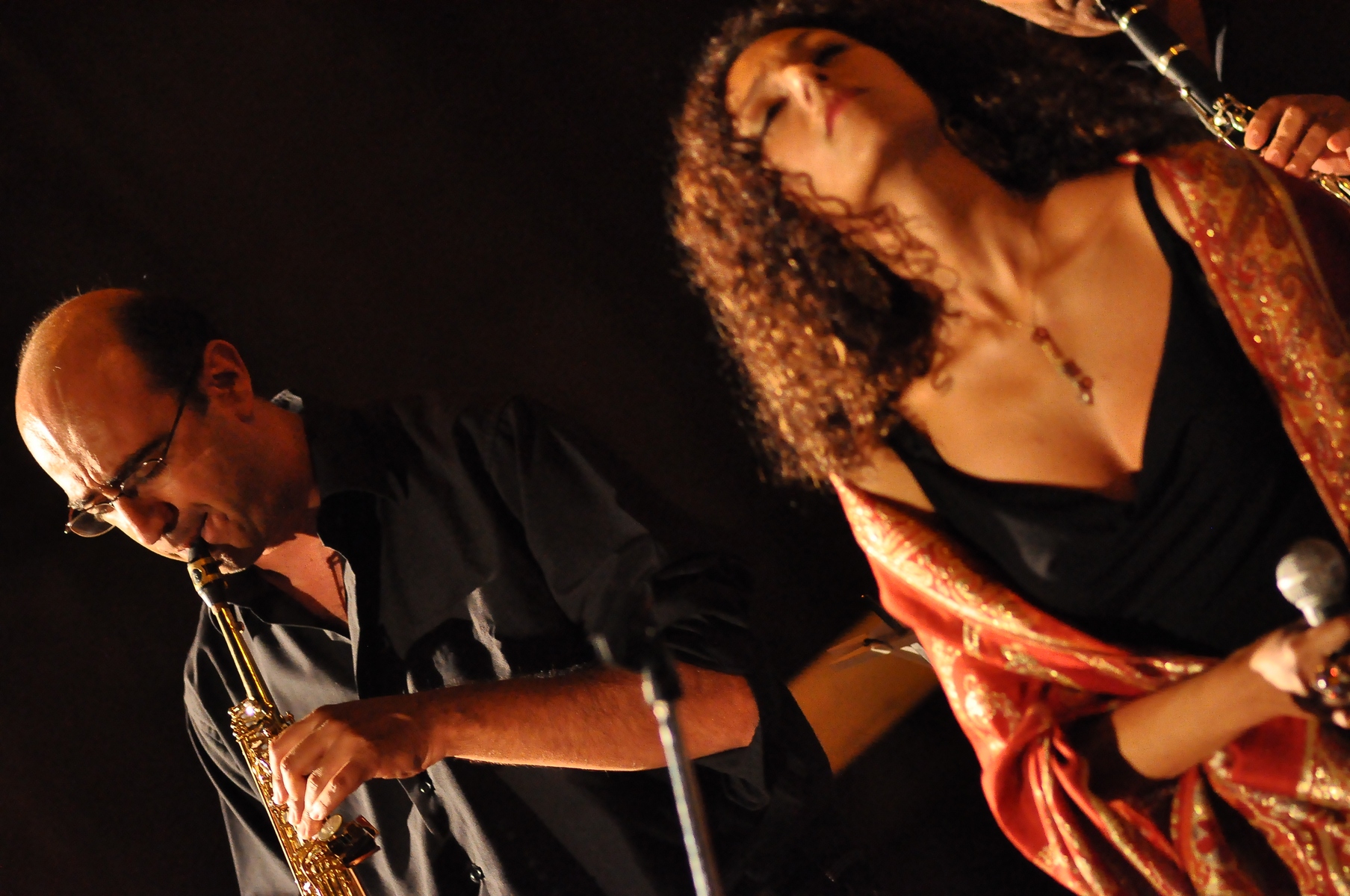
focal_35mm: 270
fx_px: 10112
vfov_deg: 5.1
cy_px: 448
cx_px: 675
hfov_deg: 7.6
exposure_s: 1/160
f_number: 2.8
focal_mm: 180
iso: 3200
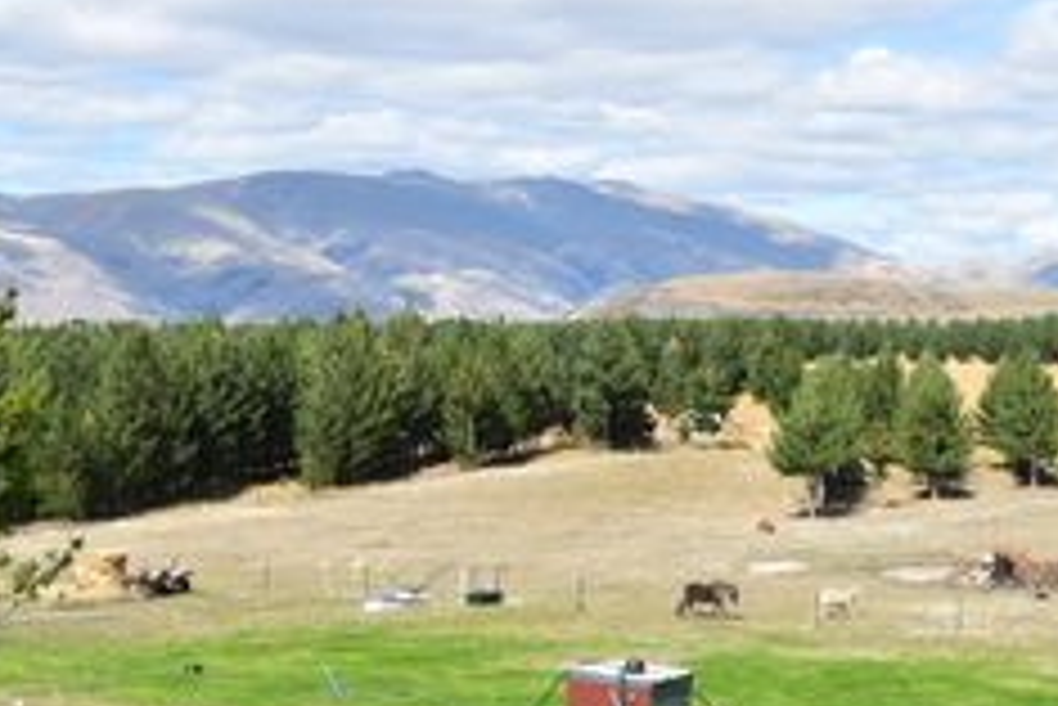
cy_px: 609
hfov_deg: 27.9
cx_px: 720
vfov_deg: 18.7
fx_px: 2117
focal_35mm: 72
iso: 200
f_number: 10
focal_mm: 24
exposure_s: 1/400
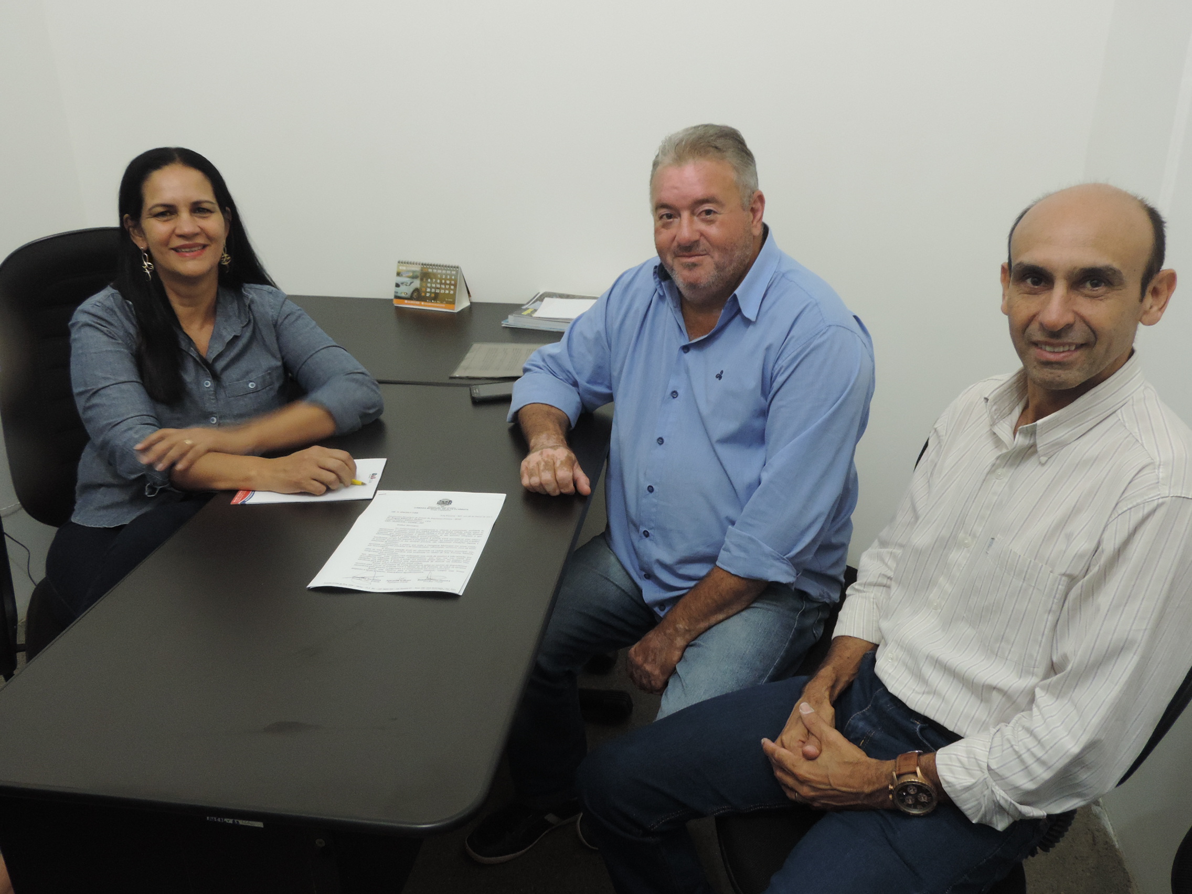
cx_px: 596
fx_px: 1033
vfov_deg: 46.8
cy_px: 447
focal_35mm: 30
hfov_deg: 60.0
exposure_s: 1/20
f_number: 3.1
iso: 400
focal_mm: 5.3
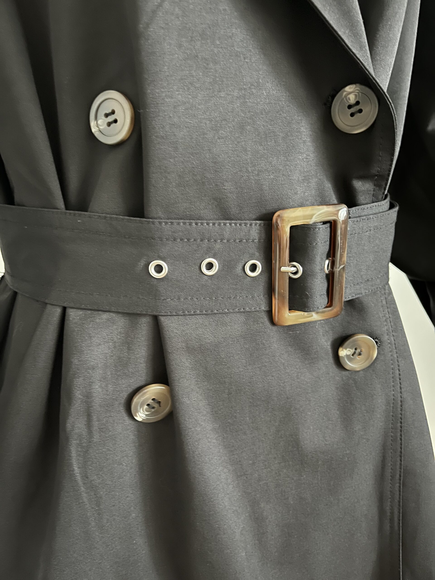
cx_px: 218
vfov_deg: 67.3
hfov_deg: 53.1
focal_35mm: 26
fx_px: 436
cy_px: 290
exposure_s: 1/12
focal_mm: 5.1
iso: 640
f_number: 1.6
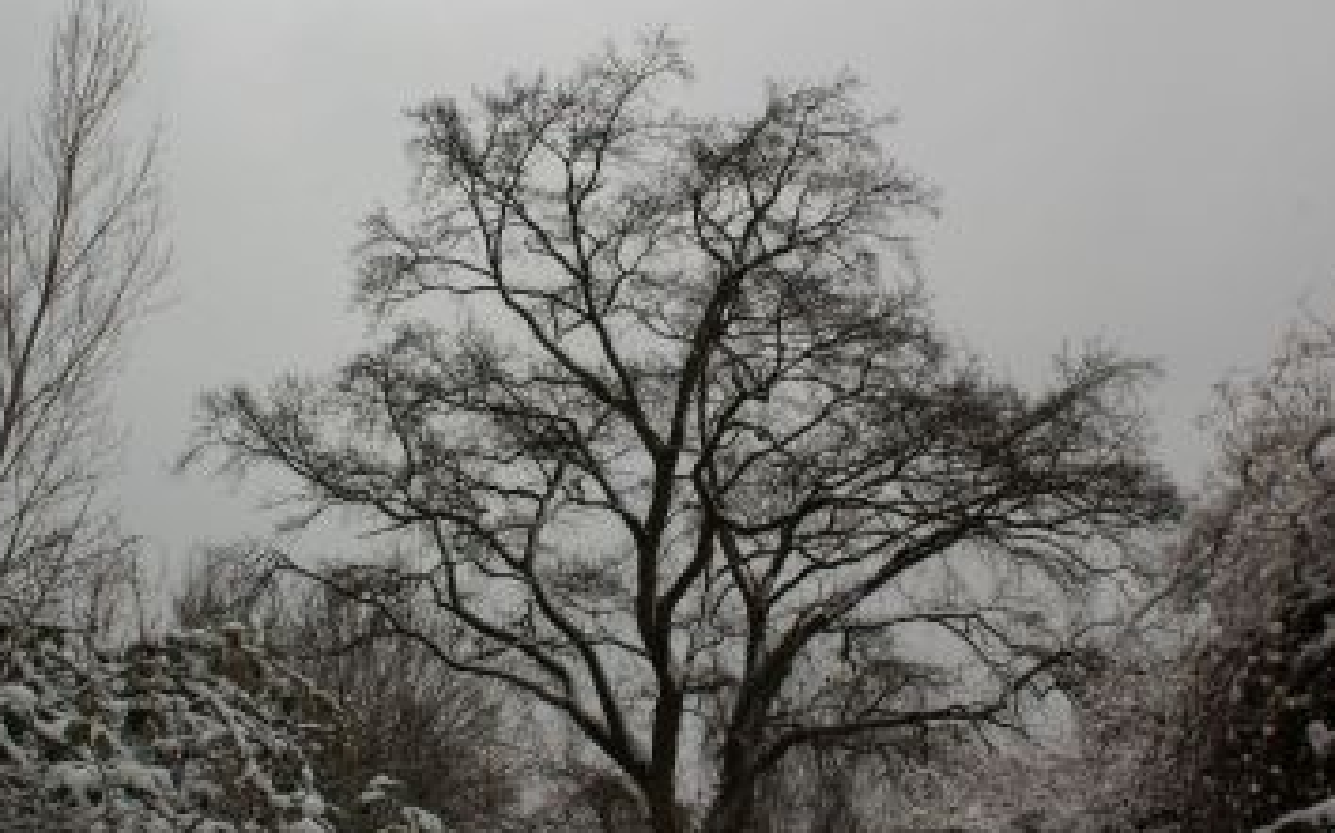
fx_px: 1637
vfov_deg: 28.5
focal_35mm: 45
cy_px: 467
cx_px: 694
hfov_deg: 44.4
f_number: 13
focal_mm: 26
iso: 100
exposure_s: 1/40
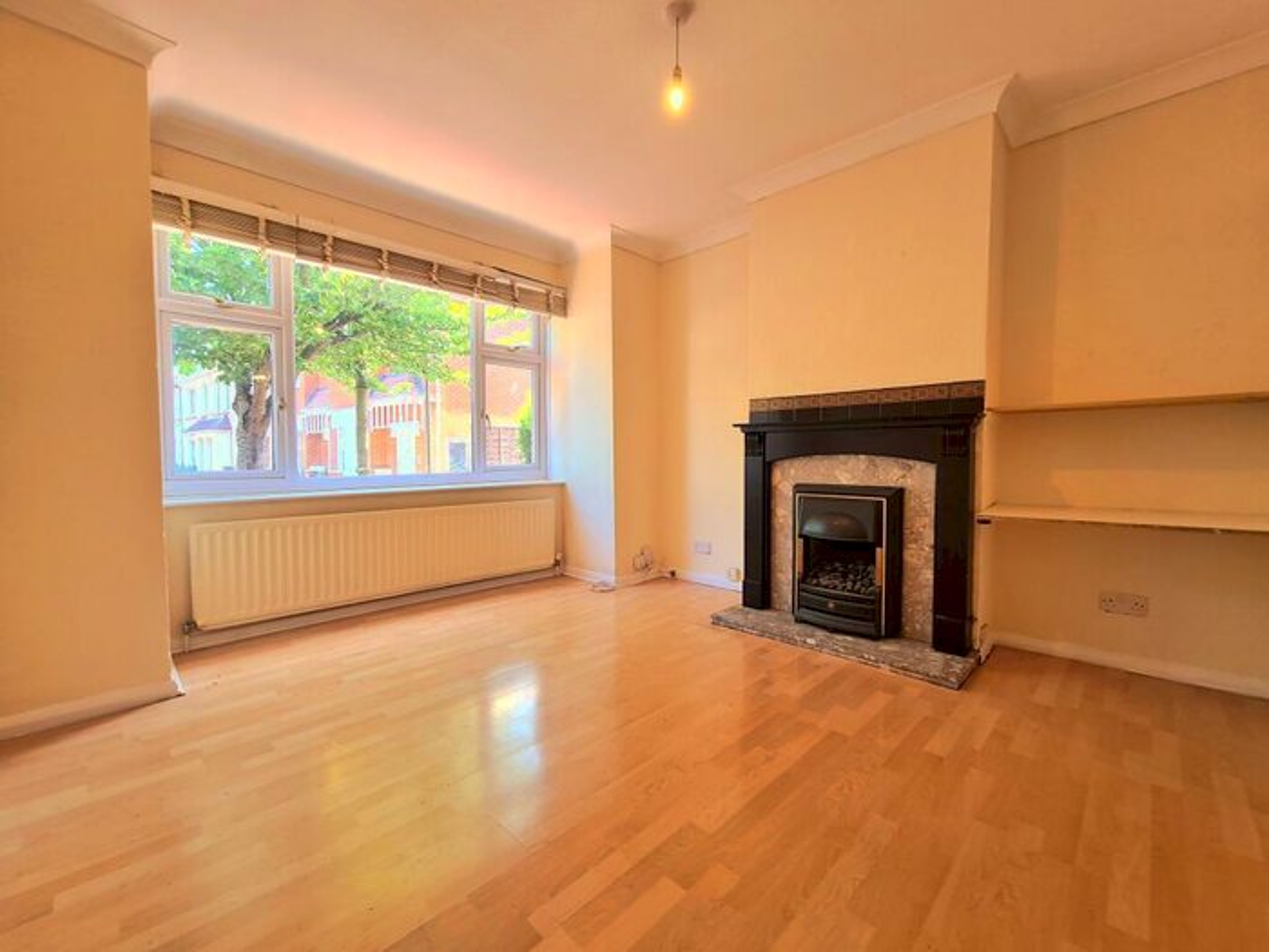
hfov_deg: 106.2
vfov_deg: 89.9
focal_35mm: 13
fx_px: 477
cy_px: 476
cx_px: 634
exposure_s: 1/100
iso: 64
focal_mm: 2.22
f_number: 2.2
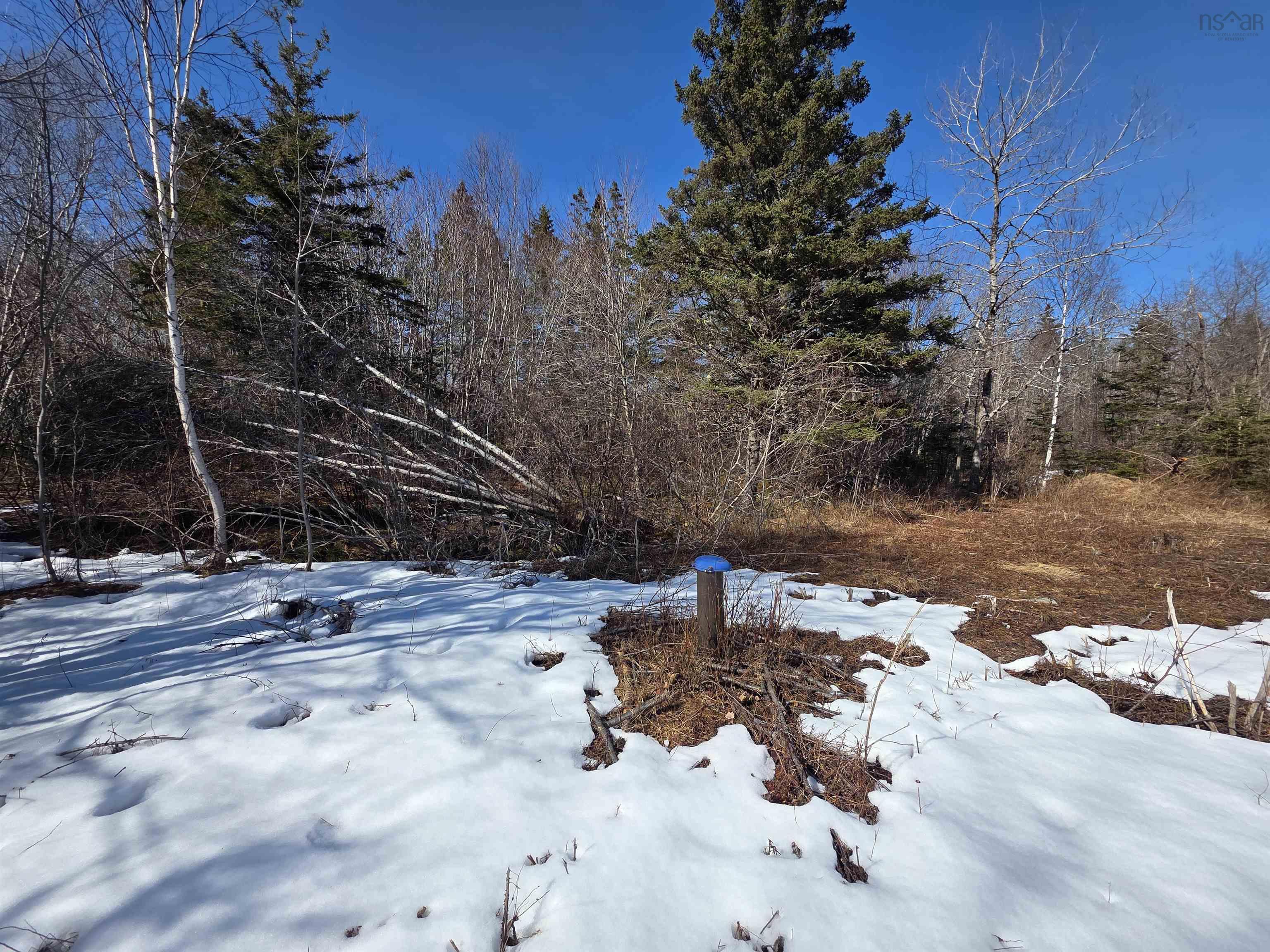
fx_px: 477
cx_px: 635
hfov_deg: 106.2
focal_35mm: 13
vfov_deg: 89.9
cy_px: 476
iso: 40
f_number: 1.9
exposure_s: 1/2321
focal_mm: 2.2
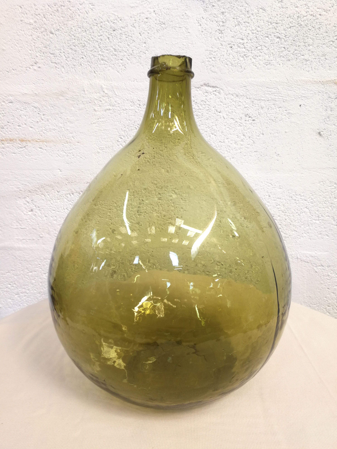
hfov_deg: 51.4
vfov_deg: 65.3
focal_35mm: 27
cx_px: 168
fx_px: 350
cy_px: 224
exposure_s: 1/20
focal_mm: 3.95
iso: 100
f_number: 2.2
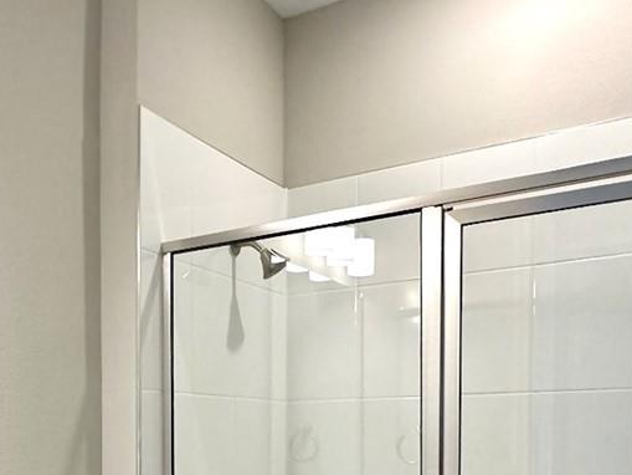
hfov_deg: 40.8
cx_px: 109
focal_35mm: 44
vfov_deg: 30.7
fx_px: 804
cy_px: 465
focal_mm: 2.22
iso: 125
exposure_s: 1/120
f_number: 2.2
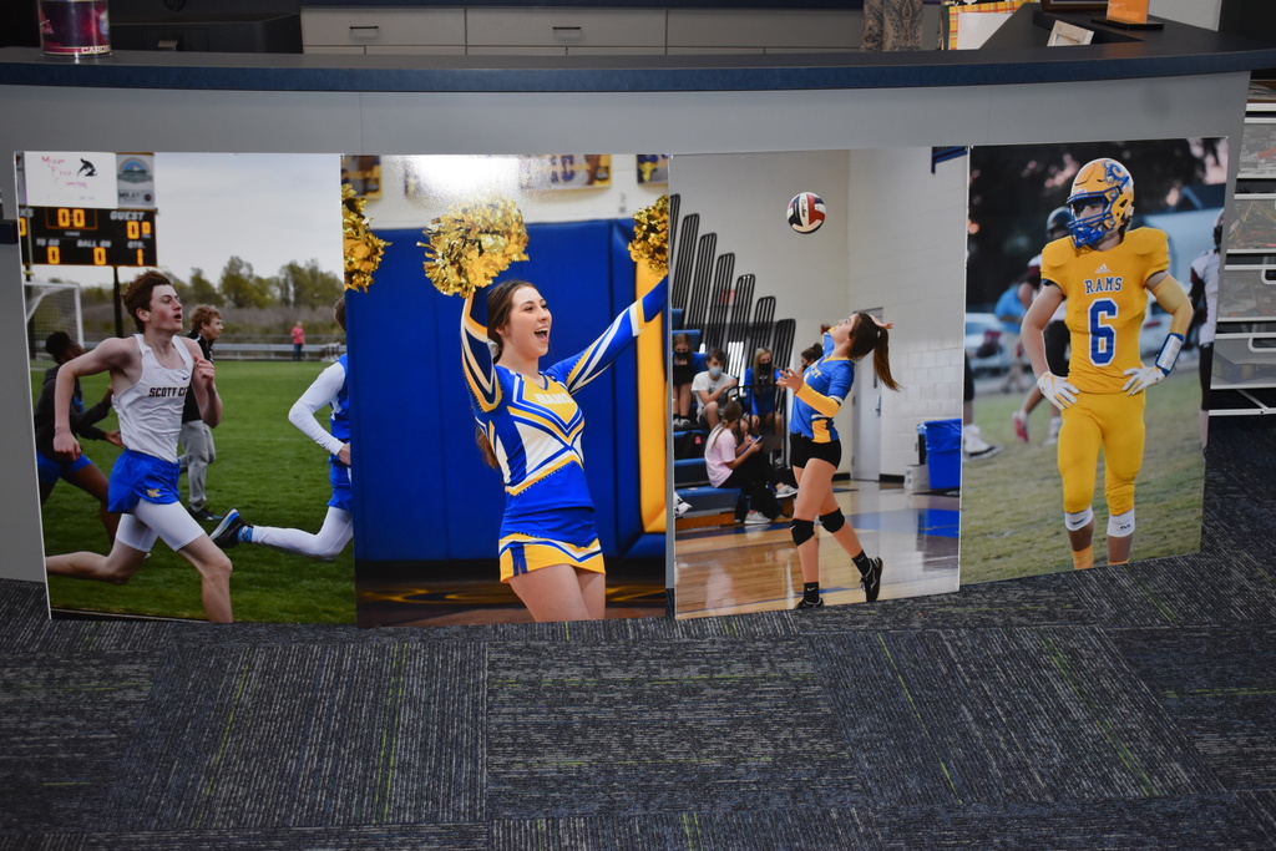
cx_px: 638
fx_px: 1595
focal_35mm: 45
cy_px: 426
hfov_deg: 43.6
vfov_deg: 29.9
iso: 900
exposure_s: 1/125
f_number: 4.2
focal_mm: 30
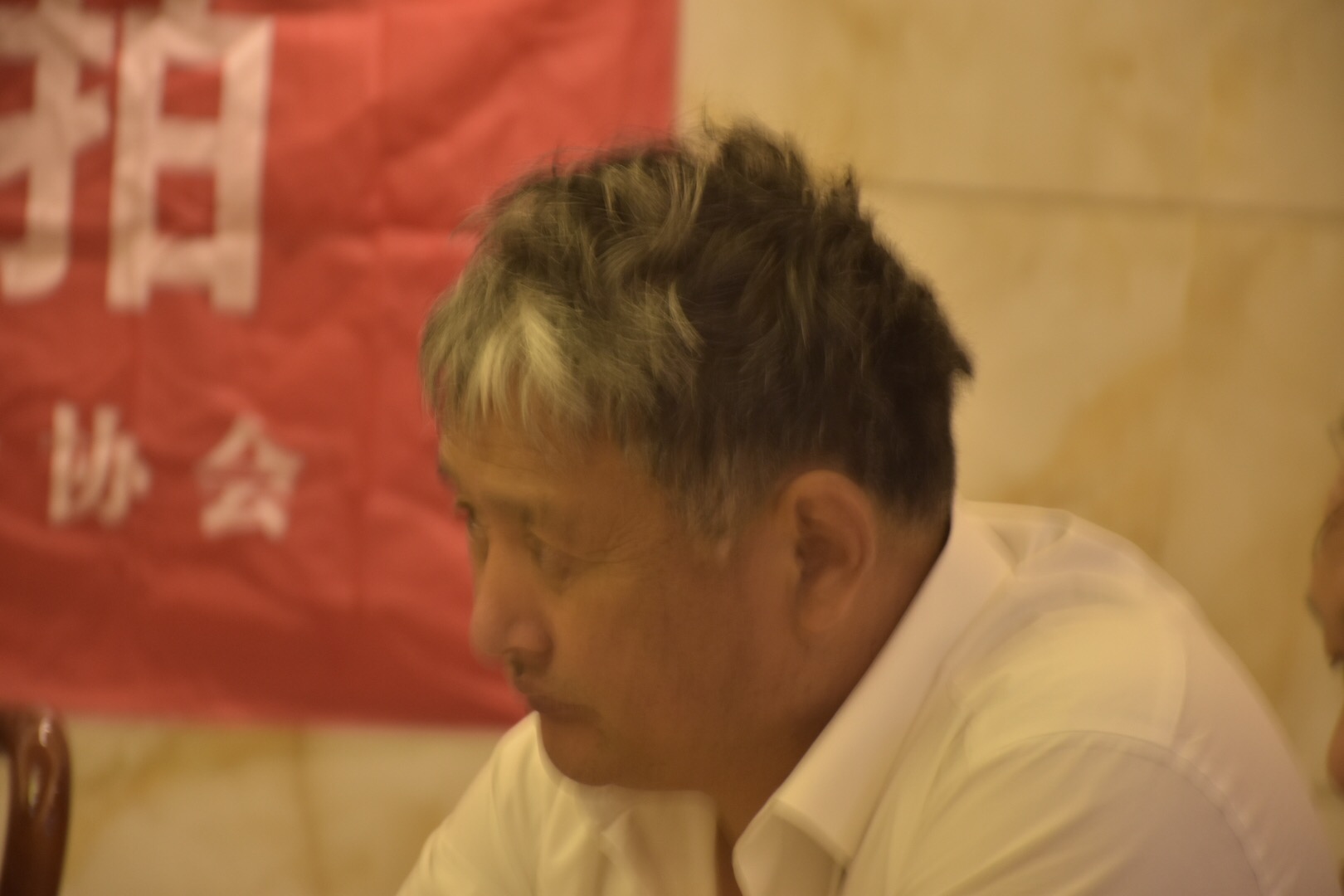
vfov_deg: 7.9
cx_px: 672
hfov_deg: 11.8
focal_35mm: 174
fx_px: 6495
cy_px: 448
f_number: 5.6
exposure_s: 1/15
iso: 1000
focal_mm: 116
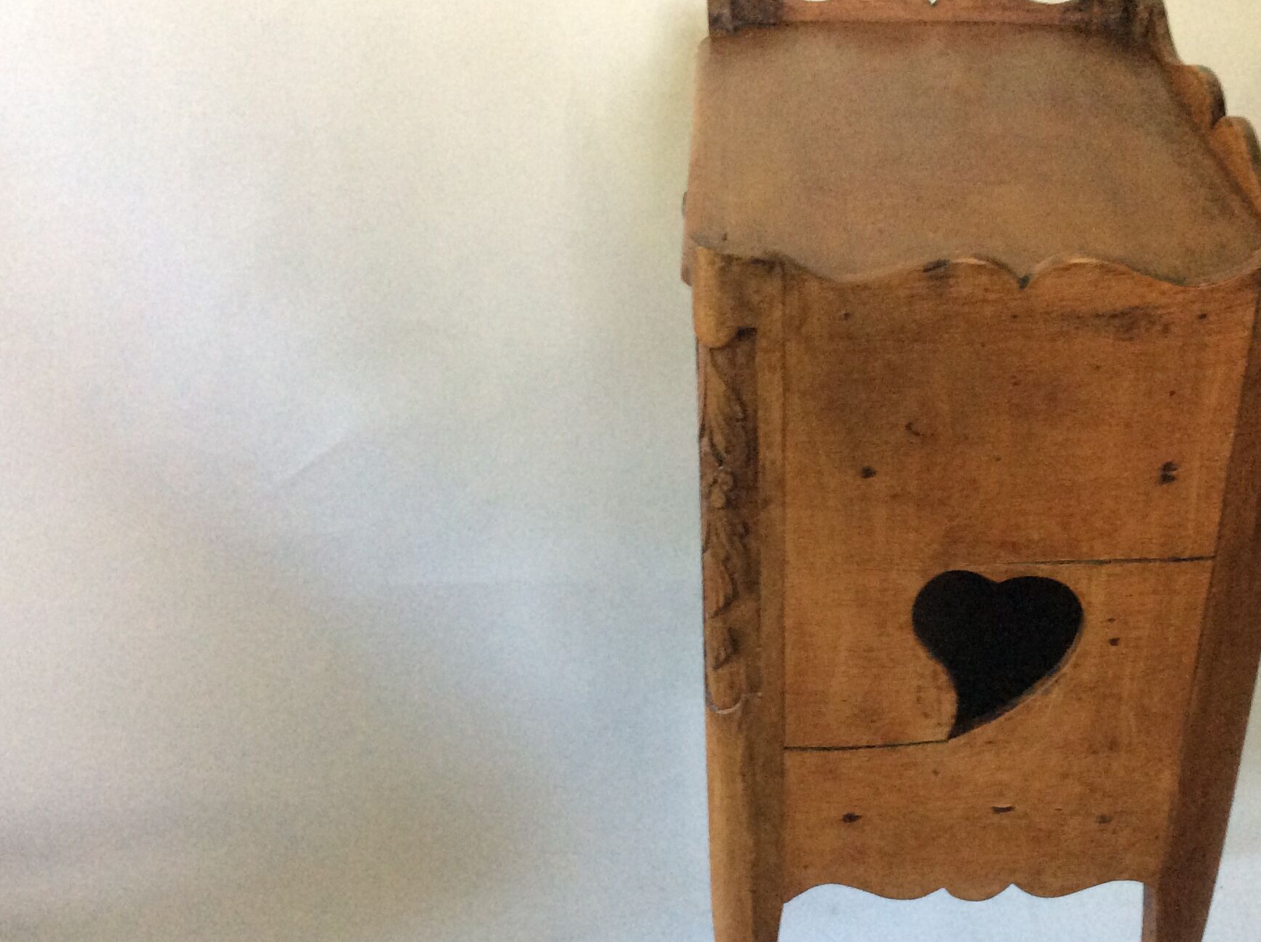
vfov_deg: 29.9
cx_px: 874
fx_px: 1746
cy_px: 659
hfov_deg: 39.1
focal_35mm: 48
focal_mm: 3.3
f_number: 2.4
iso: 200
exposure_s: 1/25
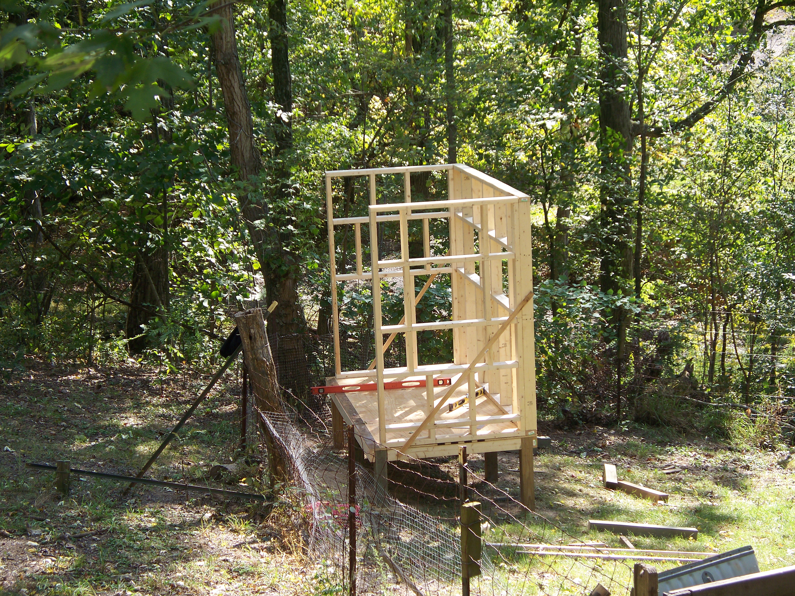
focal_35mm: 80
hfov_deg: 24.4
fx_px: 1837
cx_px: 398
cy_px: 298
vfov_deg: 18.4
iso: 64
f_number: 3.4
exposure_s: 1/125
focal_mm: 16.86
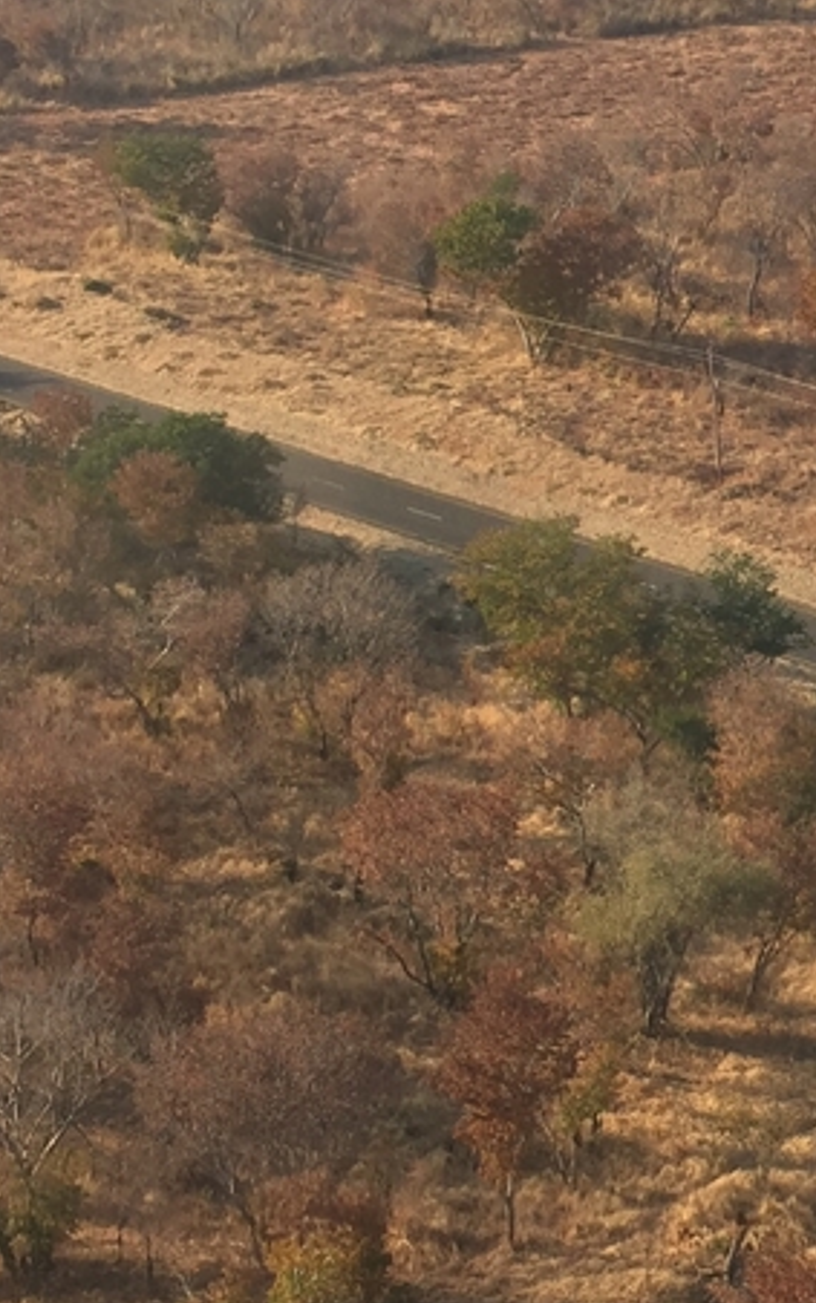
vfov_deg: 23.8
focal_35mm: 87
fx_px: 3092
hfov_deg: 14.6
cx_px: 966
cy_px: 677
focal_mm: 4.15
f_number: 2.2
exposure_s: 1/791
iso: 32
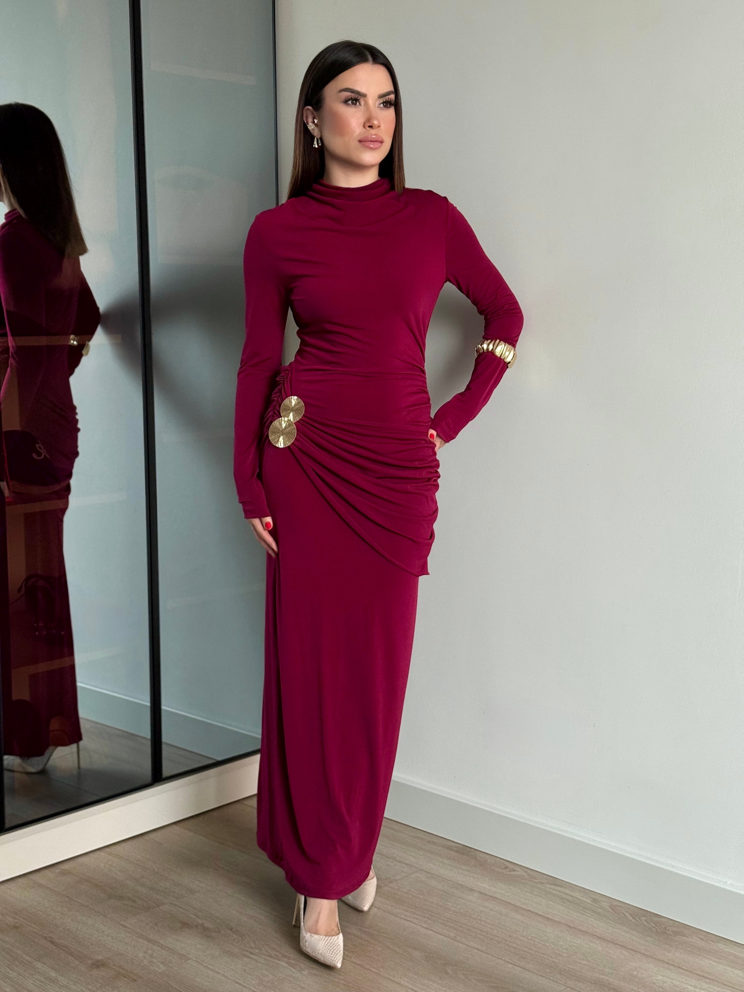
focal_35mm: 48
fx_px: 1376
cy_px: 496
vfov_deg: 39.7
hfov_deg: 30.3
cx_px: 372
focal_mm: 6.76
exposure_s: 1/60
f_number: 1.78
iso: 250
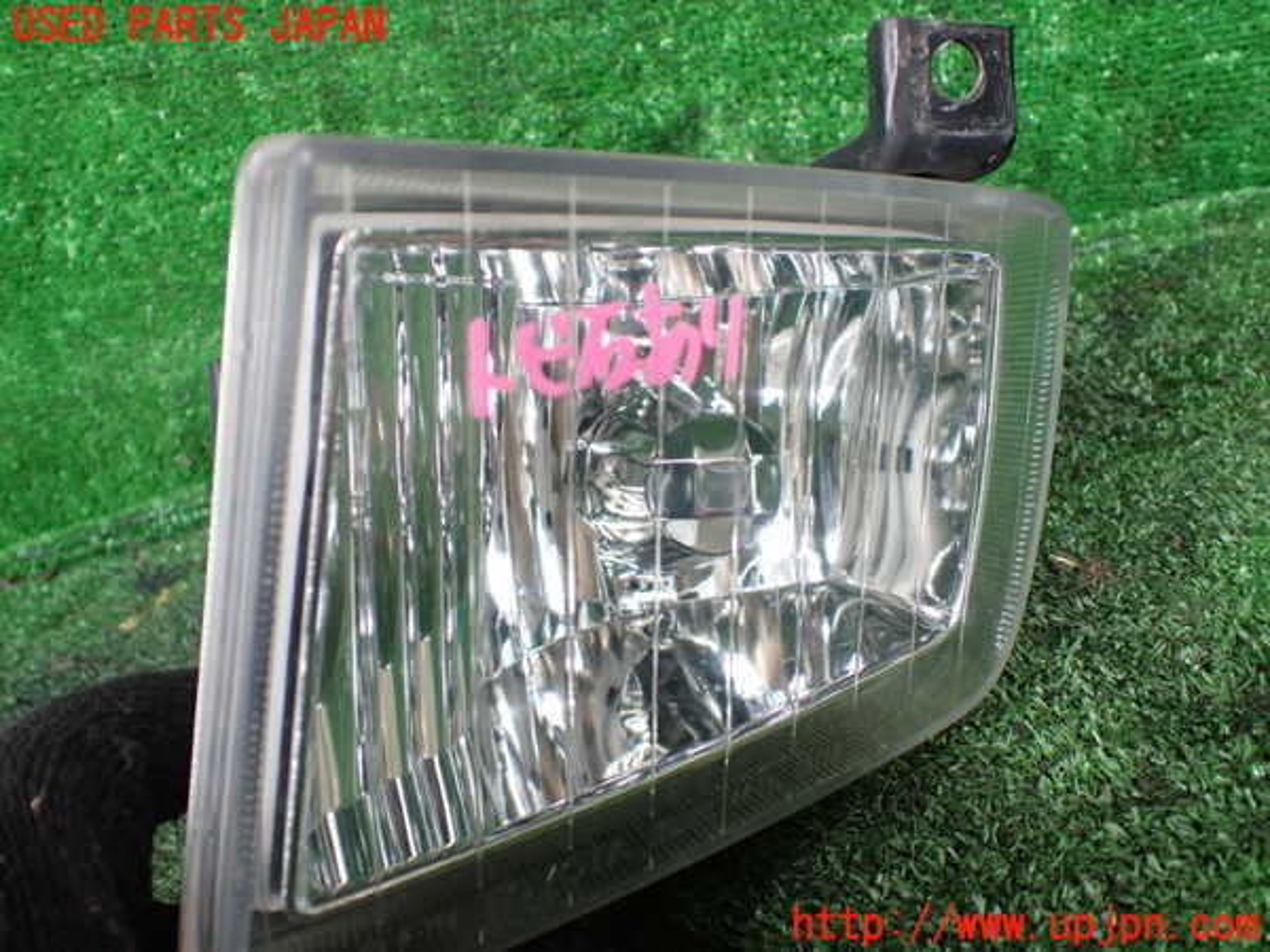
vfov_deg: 46.8
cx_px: 635
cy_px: 476
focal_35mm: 30
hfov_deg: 60.0
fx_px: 1101
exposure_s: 1/125
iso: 250
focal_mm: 5.4
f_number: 2.3
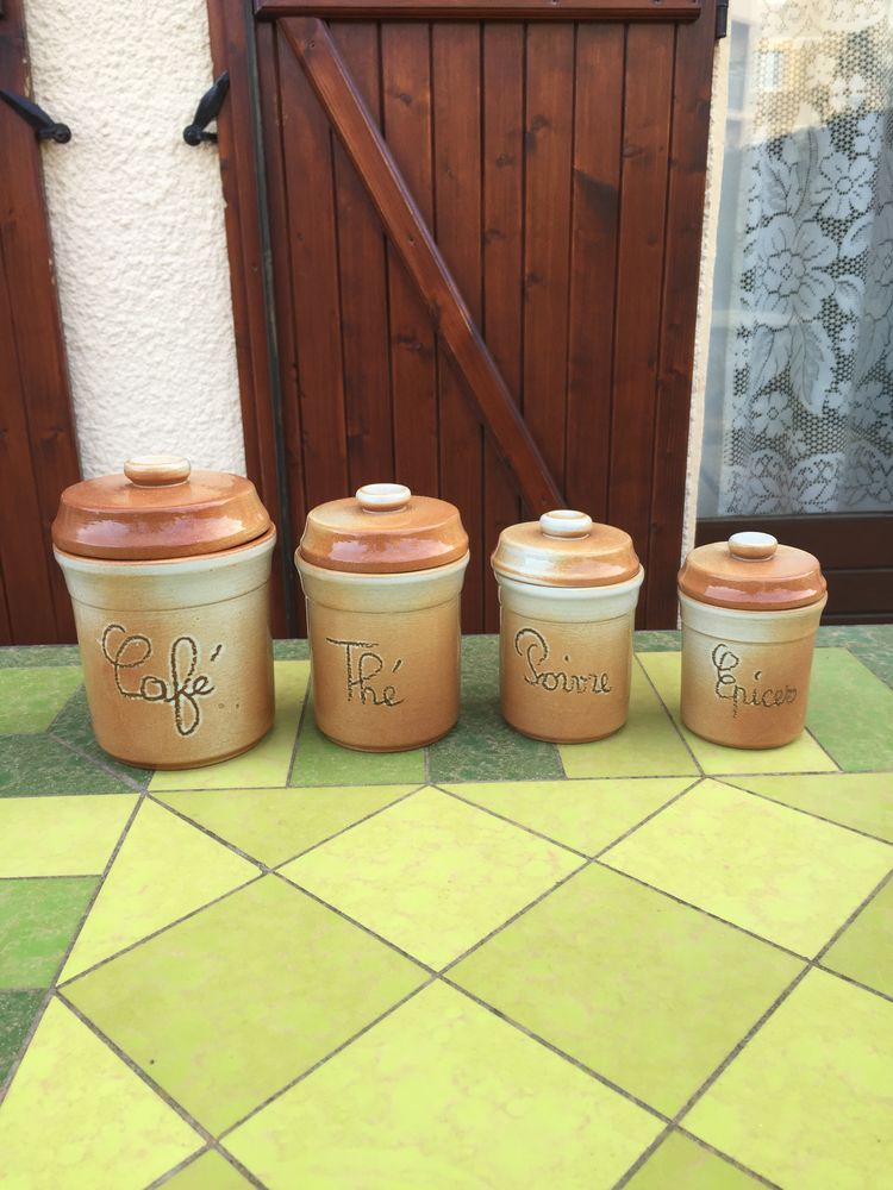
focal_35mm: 29
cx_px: 446
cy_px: 595
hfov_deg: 48.2
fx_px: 997
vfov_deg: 61.7
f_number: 2.2
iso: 32
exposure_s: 1/144
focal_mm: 4.15
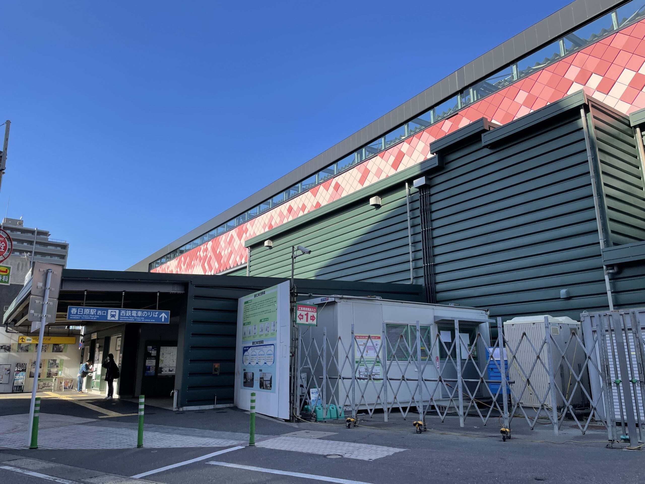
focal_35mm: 26
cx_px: 322
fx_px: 484
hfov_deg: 67.3
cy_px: 242
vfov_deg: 53.1
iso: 32
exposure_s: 1/1770
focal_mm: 4.2
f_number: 1.6
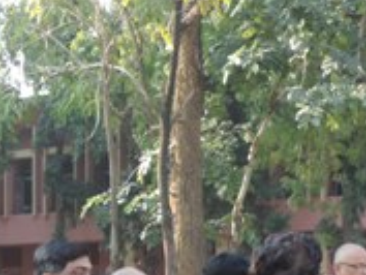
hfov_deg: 14.5
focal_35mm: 132
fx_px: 1397
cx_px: -61
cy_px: 401
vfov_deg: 10.9
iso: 80
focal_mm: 6.2
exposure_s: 1/60
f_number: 3.3
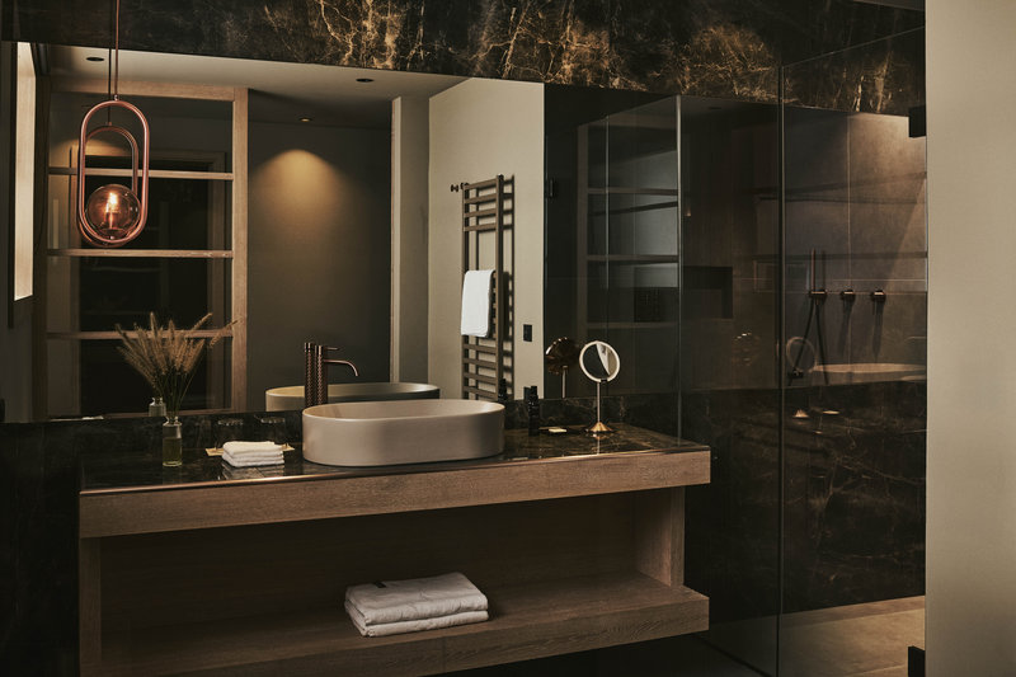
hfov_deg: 54.4
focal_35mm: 35
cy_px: 338
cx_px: 508
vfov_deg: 37.8
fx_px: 988
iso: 200
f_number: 8
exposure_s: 1/40
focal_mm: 35
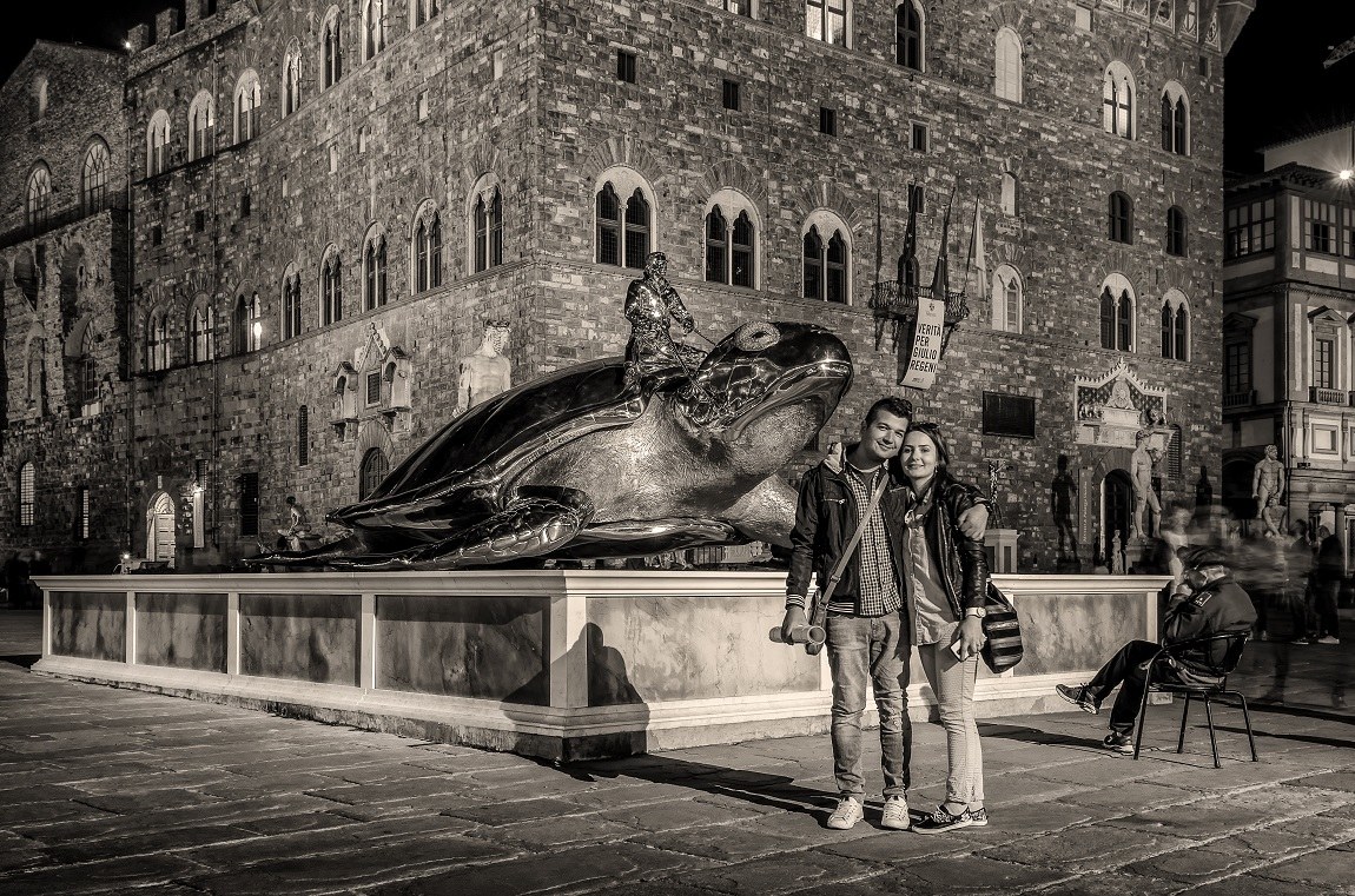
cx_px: 678
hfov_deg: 53.2
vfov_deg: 36.7
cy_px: 448
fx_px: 1352
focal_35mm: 36
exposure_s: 2.5
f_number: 10
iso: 100
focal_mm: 24
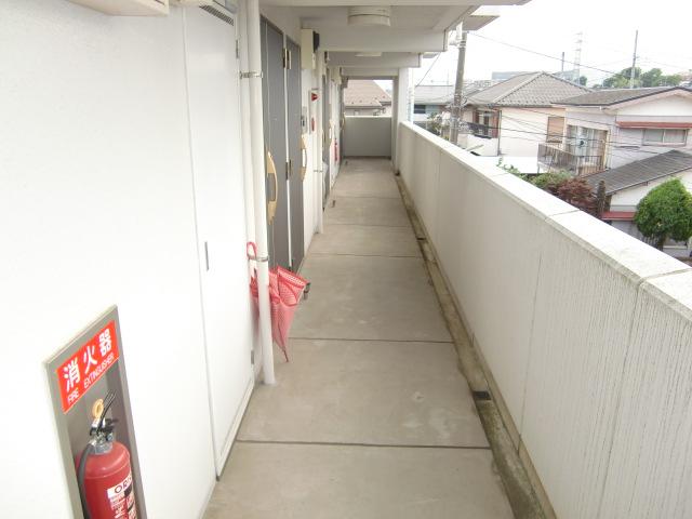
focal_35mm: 28
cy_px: 260
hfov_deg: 63.4
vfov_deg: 49.7
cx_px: 346
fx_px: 560
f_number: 2.6
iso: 64
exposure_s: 1/125
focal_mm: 4.9
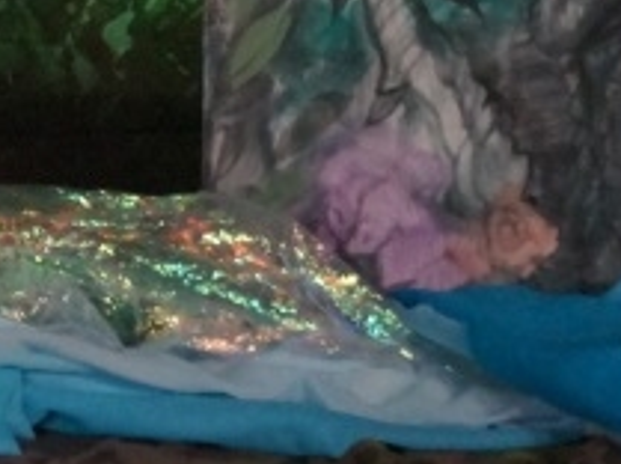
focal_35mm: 184
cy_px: -339
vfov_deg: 7.8
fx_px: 3295
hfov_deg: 9.8
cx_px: -725
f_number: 4
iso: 3200
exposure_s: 1/160
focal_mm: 26
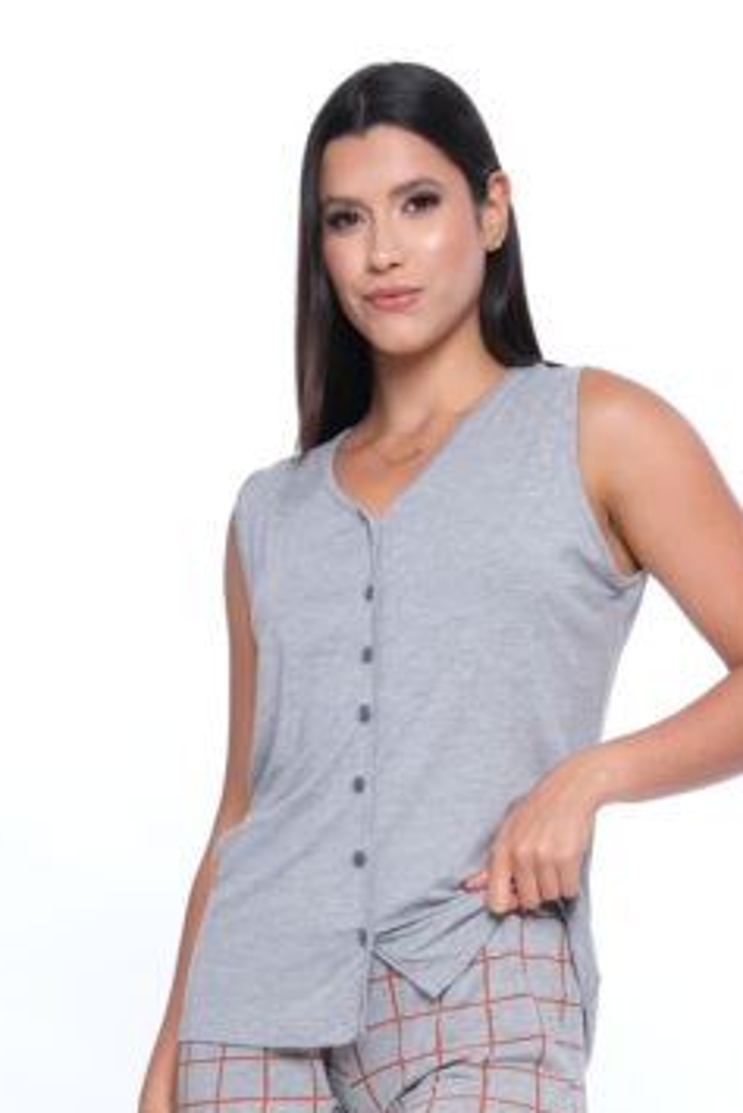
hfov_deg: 10.5
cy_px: 1094
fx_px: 4051
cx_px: 561
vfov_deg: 15.4
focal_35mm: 131
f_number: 8
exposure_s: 1/250
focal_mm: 41.4
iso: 320
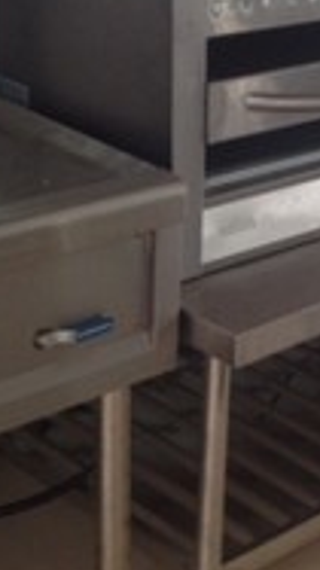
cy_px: 142
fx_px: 1541
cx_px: 478
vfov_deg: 20.8
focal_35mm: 102
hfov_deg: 11.4
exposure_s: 1/20
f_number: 2.4
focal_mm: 4.28
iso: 50
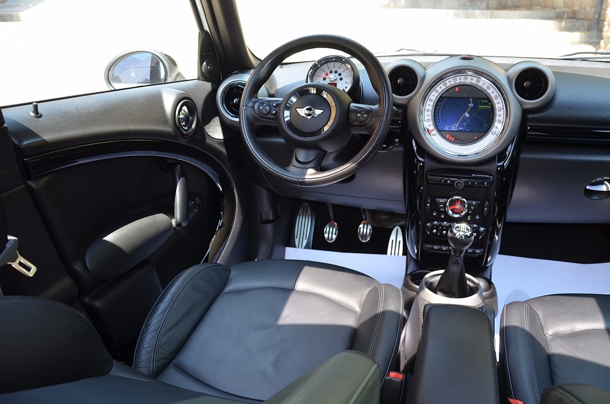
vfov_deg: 47.7
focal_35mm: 27
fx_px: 457
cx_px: 305
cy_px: 202
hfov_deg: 67.5
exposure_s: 1/125
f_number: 3.5
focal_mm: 18
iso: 320
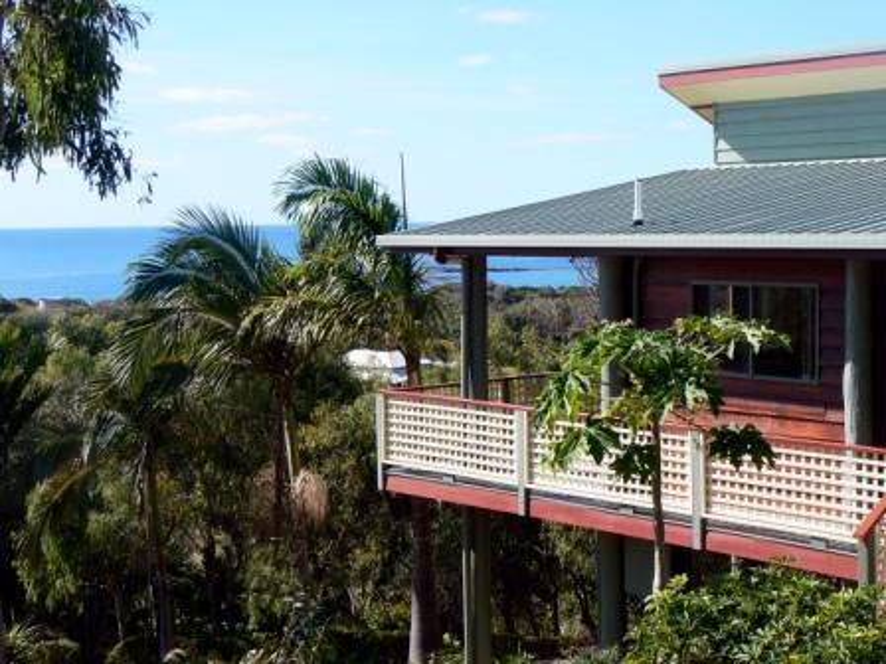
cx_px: 443
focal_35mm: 64
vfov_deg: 22.9
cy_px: 332
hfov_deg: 30.3
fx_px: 1638
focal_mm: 10.7
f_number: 6.3
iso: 80
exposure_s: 1/500
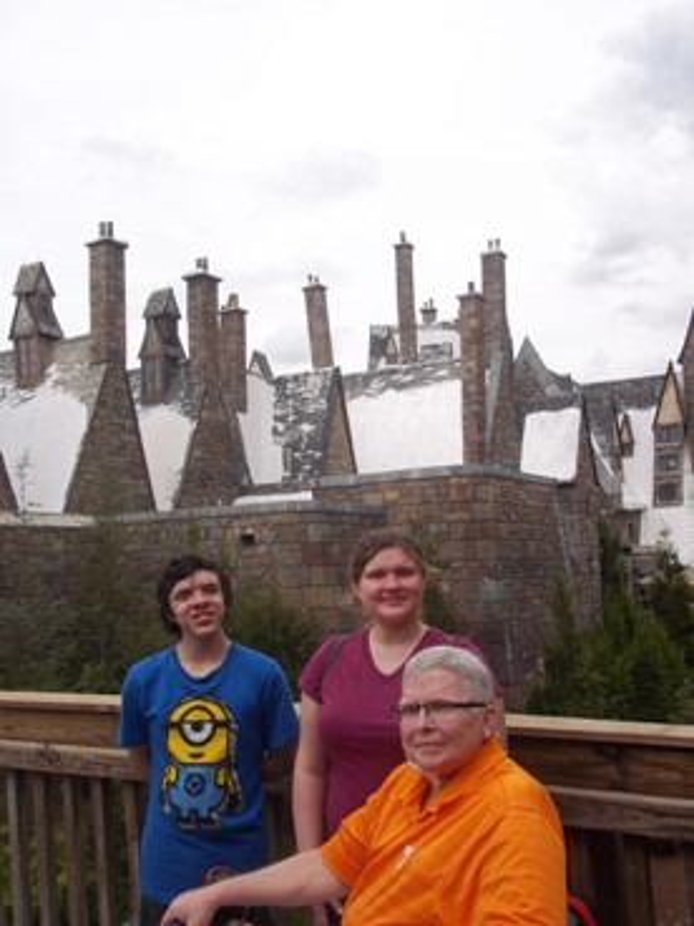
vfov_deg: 51.4
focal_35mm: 36
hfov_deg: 39.7
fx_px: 962
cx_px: 347
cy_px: 463
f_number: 3.1
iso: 80
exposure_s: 1/1000
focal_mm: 6.5
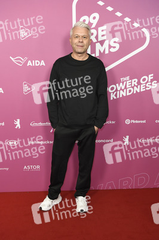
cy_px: 120
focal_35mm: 32
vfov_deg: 58.8
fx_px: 212
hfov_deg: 41.0
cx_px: 80
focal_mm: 32
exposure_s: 1/320
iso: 800
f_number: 4
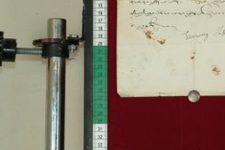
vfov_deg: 7.8
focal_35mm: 175
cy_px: 12
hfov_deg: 11.7
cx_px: 203
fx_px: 1094
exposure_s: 1/20
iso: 160
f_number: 13
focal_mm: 59
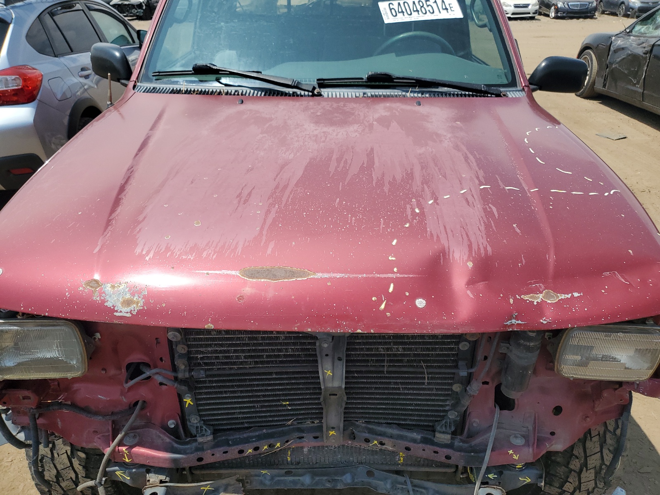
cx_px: 330
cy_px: 248
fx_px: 496
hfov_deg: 67.3
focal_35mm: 26
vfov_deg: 53.1
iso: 50
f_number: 1.5
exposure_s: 1/5000
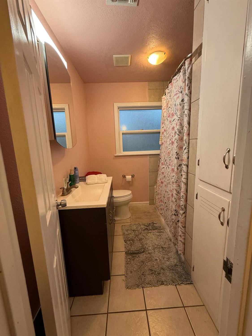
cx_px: 126
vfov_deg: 102.1
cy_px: 168
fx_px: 136
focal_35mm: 14
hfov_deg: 85.7
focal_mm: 2.22
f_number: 2.2
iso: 200
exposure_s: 1/60
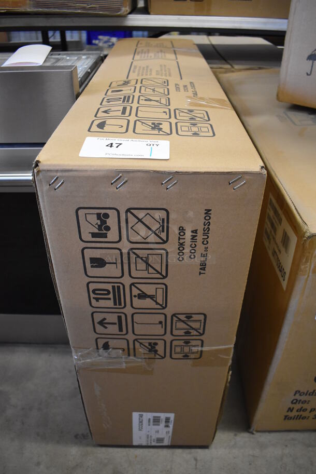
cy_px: 237
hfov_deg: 48.0
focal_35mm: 27
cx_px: 158
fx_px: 355
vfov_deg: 67.3
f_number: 3.5
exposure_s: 1/125
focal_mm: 18
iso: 2500
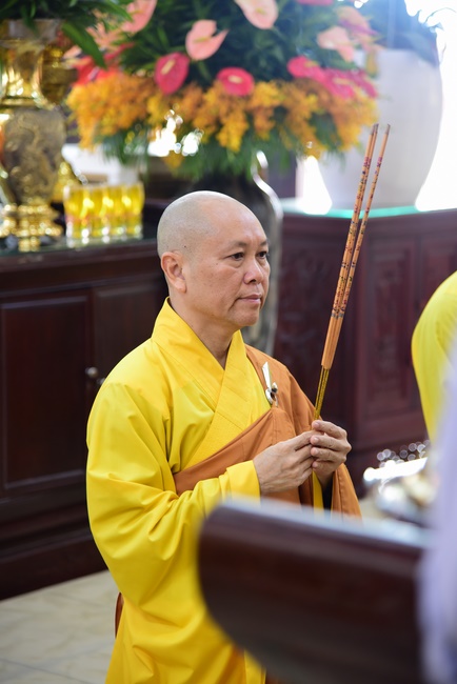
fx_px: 1997
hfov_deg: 13.1
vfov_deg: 19.4
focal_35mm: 105
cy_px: 342
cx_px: 228
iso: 1600
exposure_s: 1/40
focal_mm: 105
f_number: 4
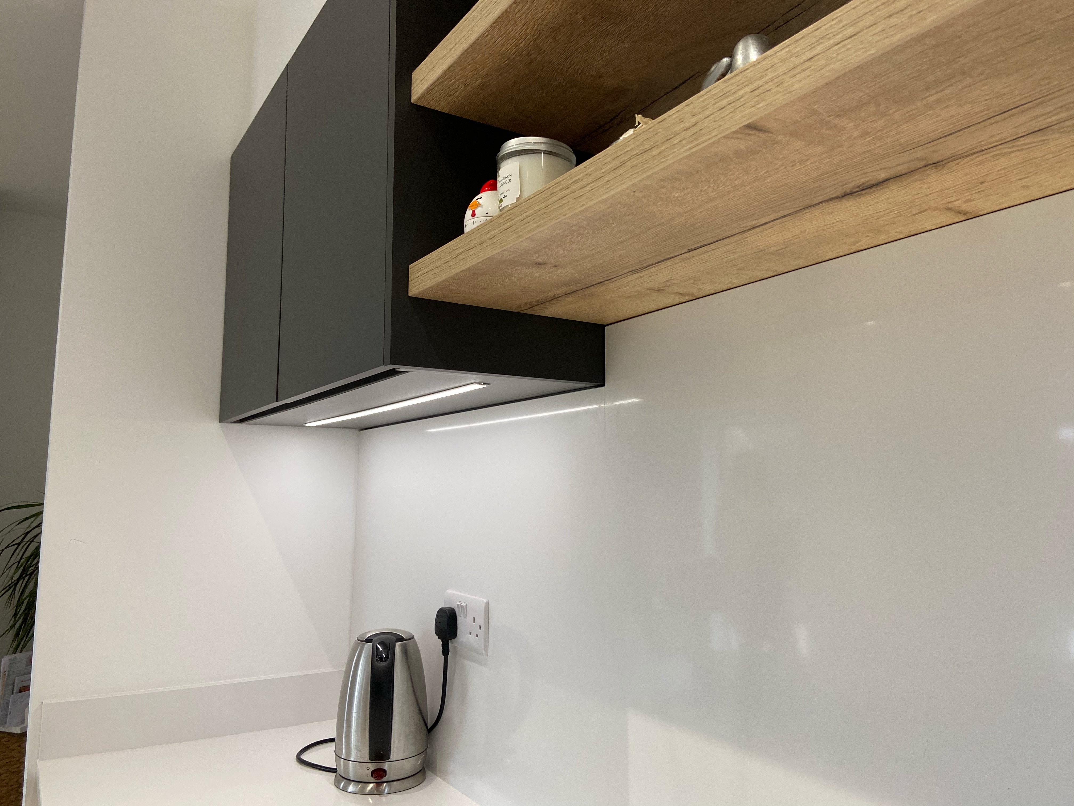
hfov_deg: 67.3
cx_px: 537
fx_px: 807
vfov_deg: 53.1
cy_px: 403
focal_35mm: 26
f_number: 1.8
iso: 100
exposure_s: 1/100
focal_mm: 4.25
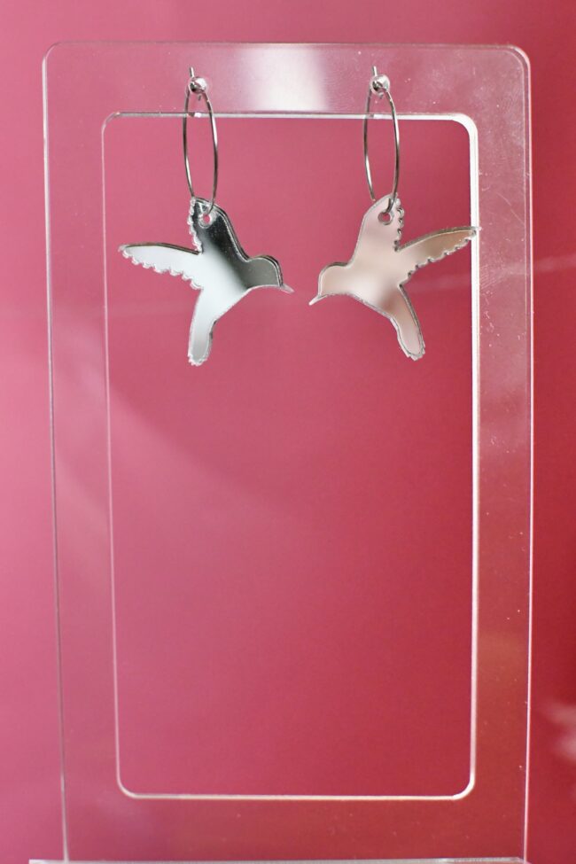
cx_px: 288
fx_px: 1248
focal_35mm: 52
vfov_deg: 38.2
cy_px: 432
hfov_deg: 26.0
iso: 4000
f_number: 5
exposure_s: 1/500
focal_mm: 35
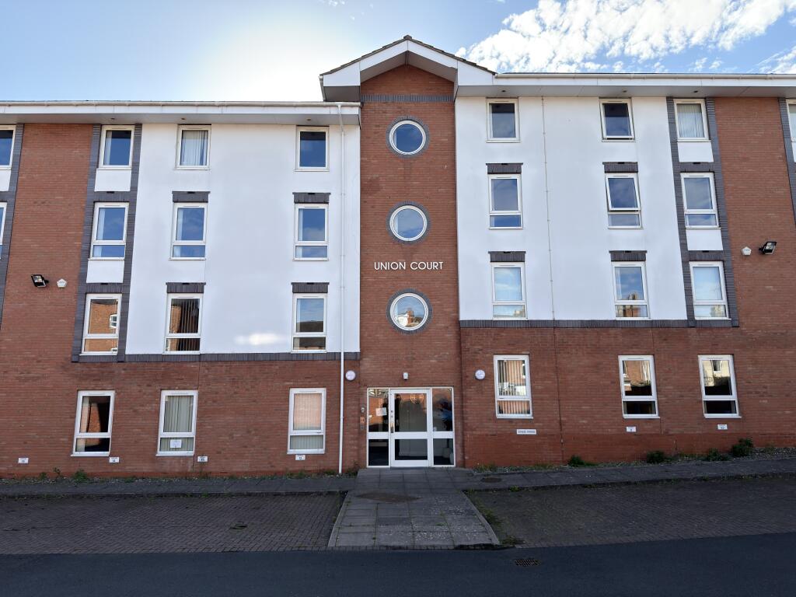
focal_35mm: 24
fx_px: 552
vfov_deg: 56.8
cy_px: 298
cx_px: 398
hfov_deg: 71.6
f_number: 1.78
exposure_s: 1/2105
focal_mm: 6.76
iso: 100
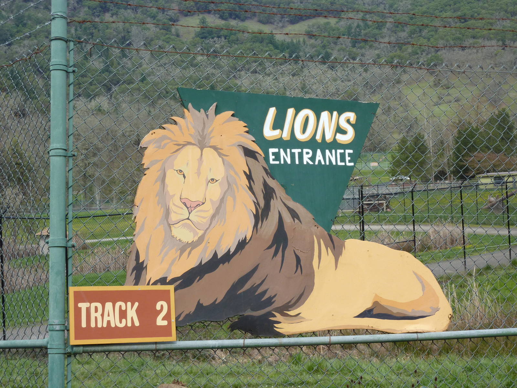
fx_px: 1001
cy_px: 194
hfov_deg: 29.0
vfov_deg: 21.9
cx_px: 258
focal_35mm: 67
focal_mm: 11
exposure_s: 1/500
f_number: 4.1
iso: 125
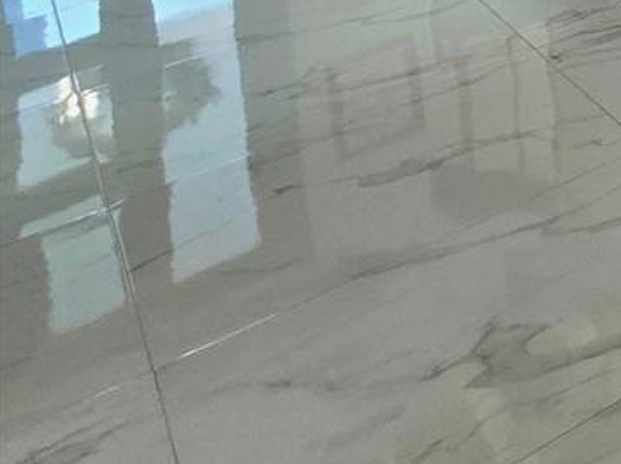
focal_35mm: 59
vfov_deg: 17.0
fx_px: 1057
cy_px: -501
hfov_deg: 16.5
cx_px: 1404
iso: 320
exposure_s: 1/60.2
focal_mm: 2.2
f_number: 2.2
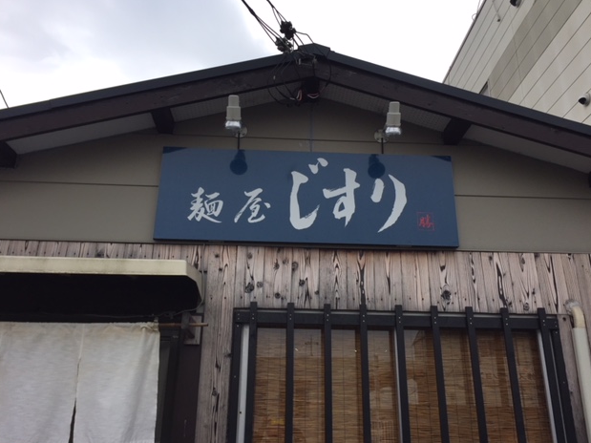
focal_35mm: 30
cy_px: 222
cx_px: 299
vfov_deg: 46.8
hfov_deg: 60.0
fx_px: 512
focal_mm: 4.15
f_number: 2.2
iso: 32
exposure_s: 1/1319
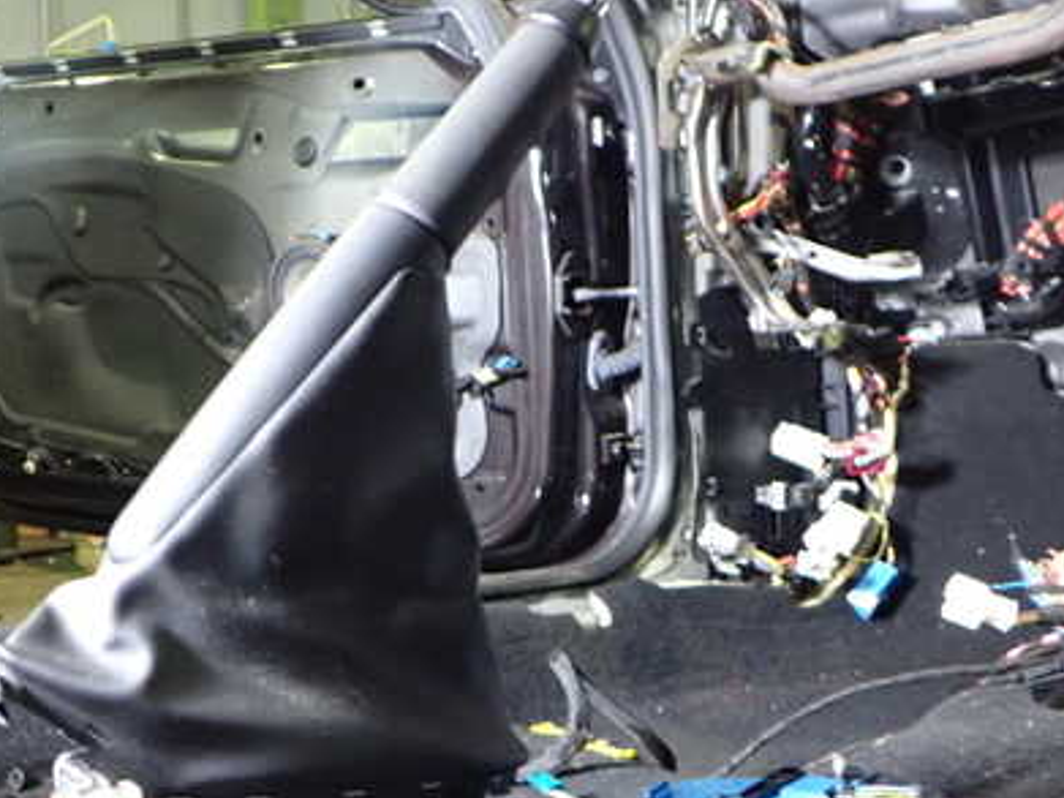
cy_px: 414
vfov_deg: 31.5
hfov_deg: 40.5
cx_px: 321
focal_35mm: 46
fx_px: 1413
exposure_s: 1/25
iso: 800
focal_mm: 5.4
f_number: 2.3
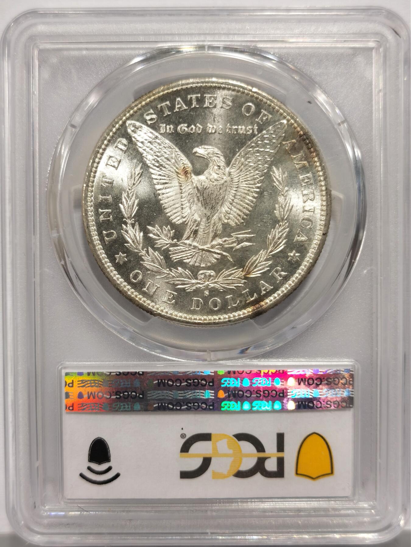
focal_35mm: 54
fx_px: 855
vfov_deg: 35.5
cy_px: 274
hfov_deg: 27.0
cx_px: 206
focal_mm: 5.56
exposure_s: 1/100
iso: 80
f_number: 16
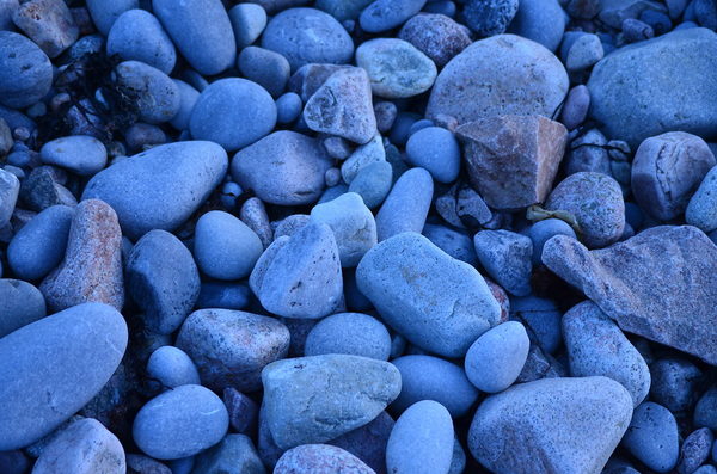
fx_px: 1788
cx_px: 358
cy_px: 237
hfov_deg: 22.7
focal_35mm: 90
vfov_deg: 15.1
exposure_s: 1/80
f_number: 4.5
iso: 400
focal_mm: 60
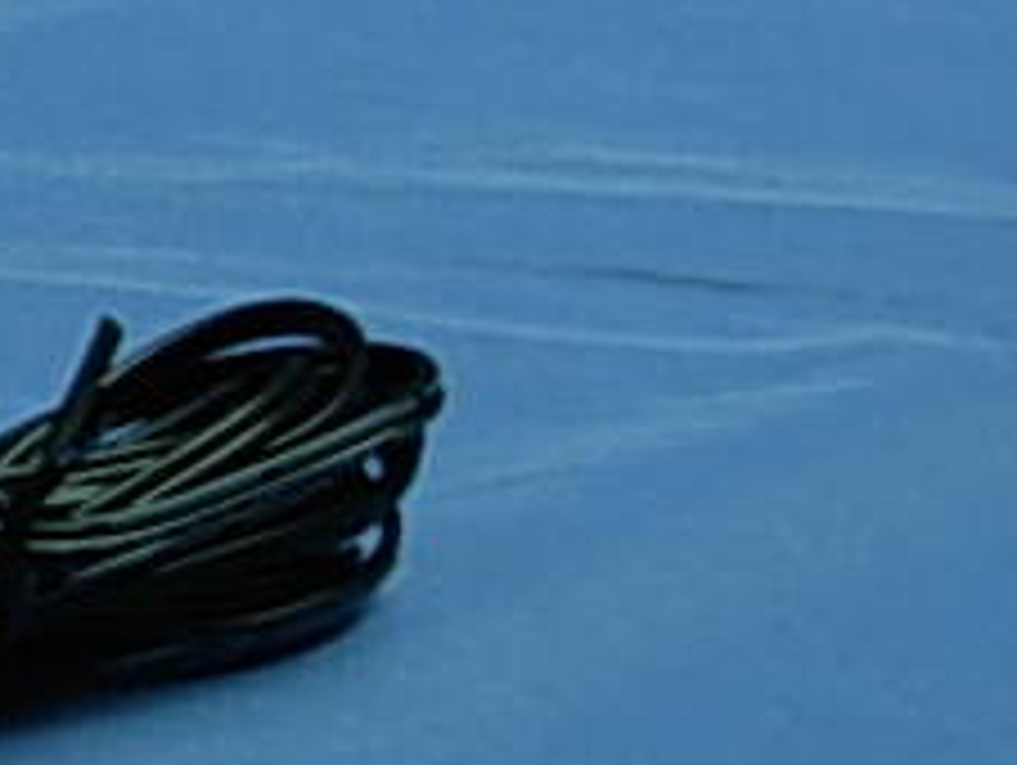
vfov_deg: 8.6
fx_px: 5059
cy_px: 140
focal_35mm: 172
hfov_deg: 10.3
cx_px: -1215
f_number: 2.9
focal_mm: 6.3
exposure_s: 1/25.3
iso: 79
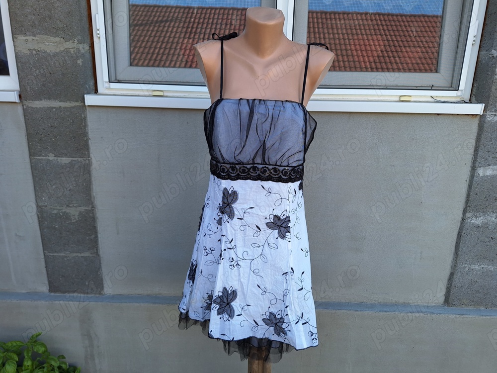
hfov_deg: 73.9
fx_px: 330
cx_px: 248
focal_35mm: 23
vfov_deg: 58.9
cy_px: 186
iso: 40
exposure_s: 1/241
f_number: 1.8
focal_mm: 5.54
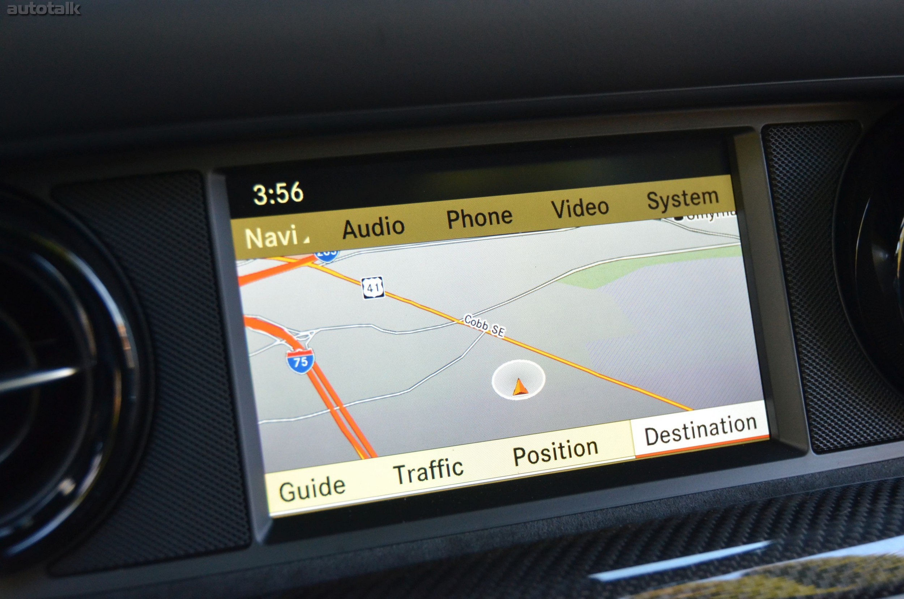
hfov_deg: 30.6
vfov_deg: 20.5
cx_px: 452
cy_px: 300
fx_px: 1654
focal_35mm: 66
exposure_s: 1/200
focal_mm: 44
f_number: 4.5
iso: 1600
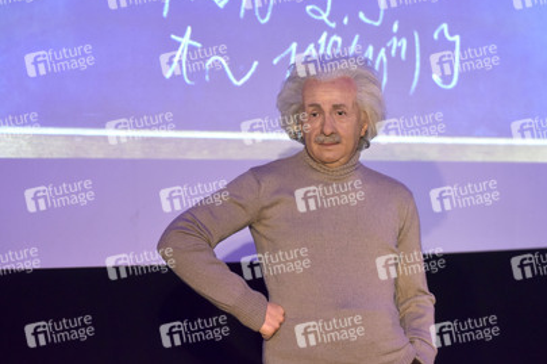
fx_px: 1776
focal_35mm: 117
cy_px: 162
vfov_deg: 11.7
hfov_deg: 17.5
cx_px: 294
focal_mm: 105
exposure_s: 1/80
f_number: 5.6
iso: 2500
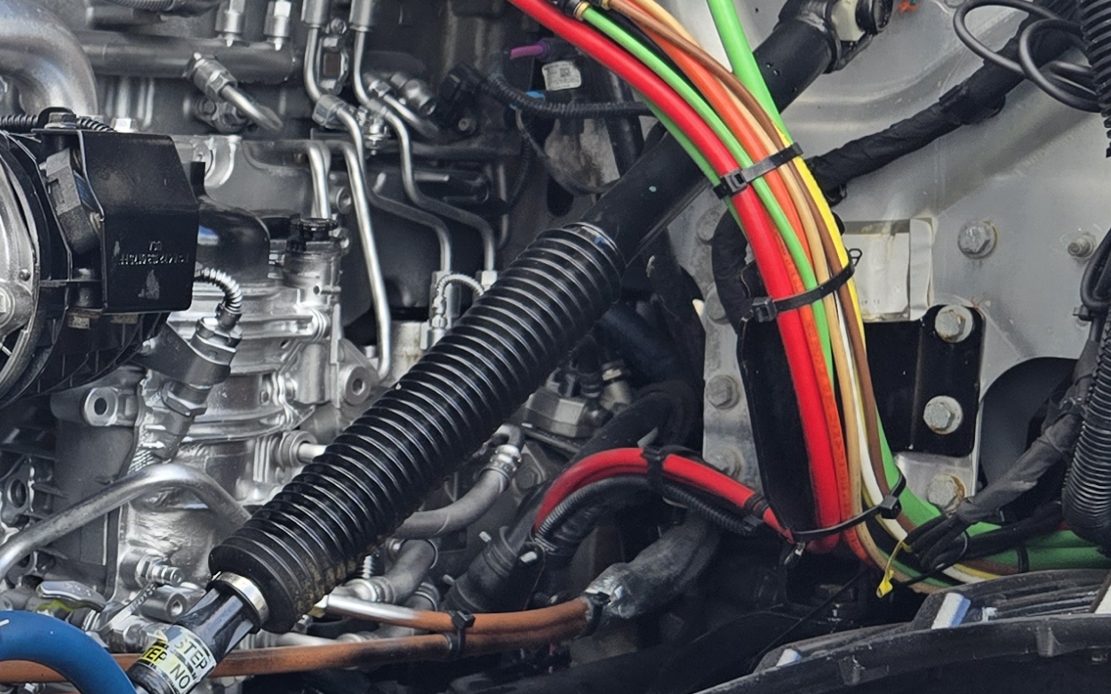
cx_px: -139
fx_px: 2361
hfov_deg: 24.5
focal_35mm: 78
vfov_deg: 16.6
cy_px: 524
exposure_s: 1/407
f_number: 1.8
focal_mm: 5.4
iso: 25
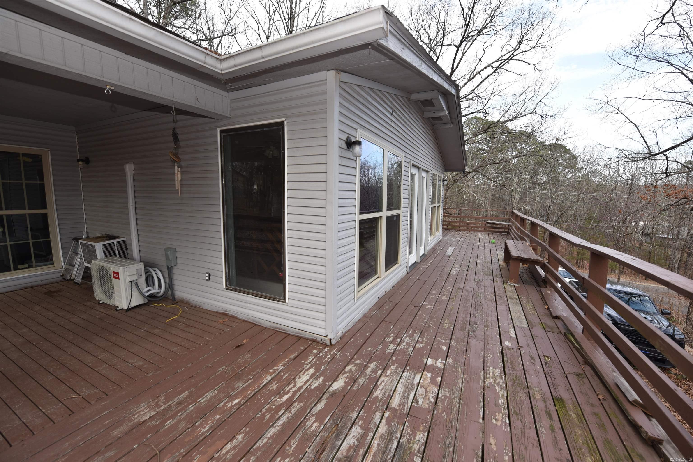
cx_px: 346
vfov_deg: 81.2
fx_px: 270
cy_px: 231
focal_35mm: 14
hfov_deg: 104.2
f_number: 5.6
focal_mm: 14
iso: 125
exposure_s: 1/125
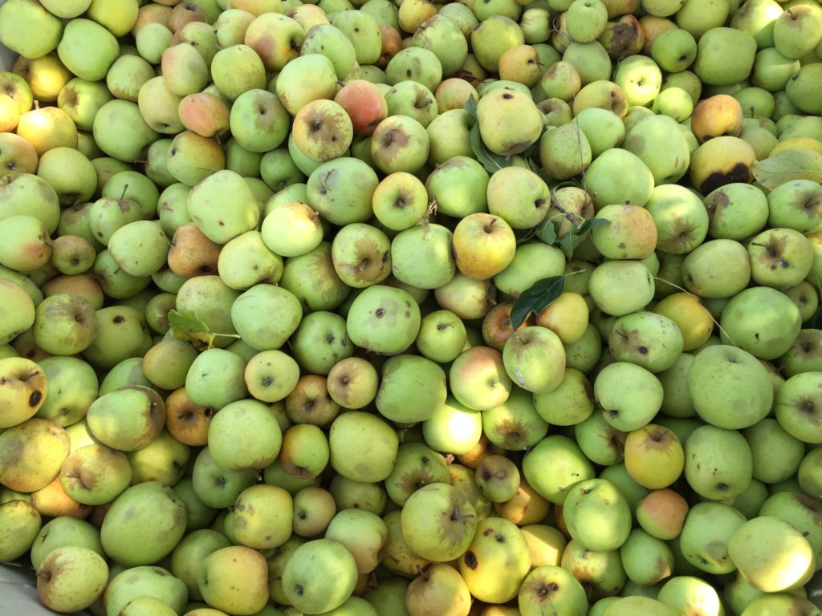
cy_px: 308
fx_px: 689
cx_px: 411
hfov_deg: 61.7
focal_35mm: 29
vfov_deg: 48.2
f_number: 2.2
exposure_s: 1/120
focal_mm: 4.15
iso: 32
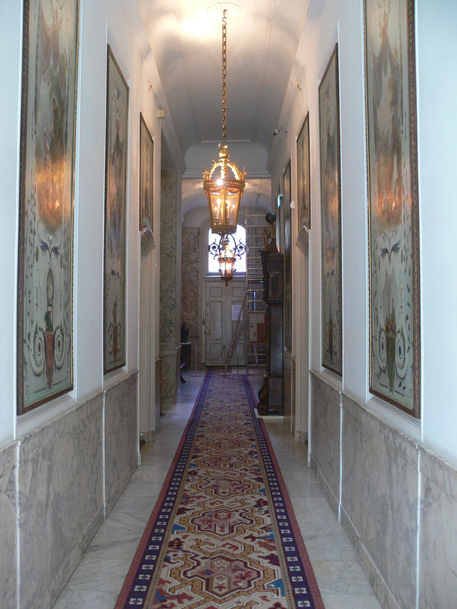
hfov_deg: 40.7
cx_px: 228
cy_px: 304
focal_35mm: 35
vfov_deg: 52.6
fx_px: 616
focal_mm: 7.4
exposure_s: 1/5
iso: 200
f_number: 2.8
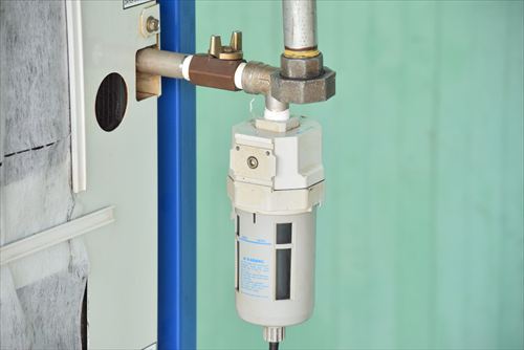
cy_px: 175
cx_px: 262
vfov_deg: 8.7
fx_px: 2294
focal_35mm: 158
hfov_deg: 13.0
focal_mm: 105
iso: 1250
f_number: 6.3
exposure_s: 1/200
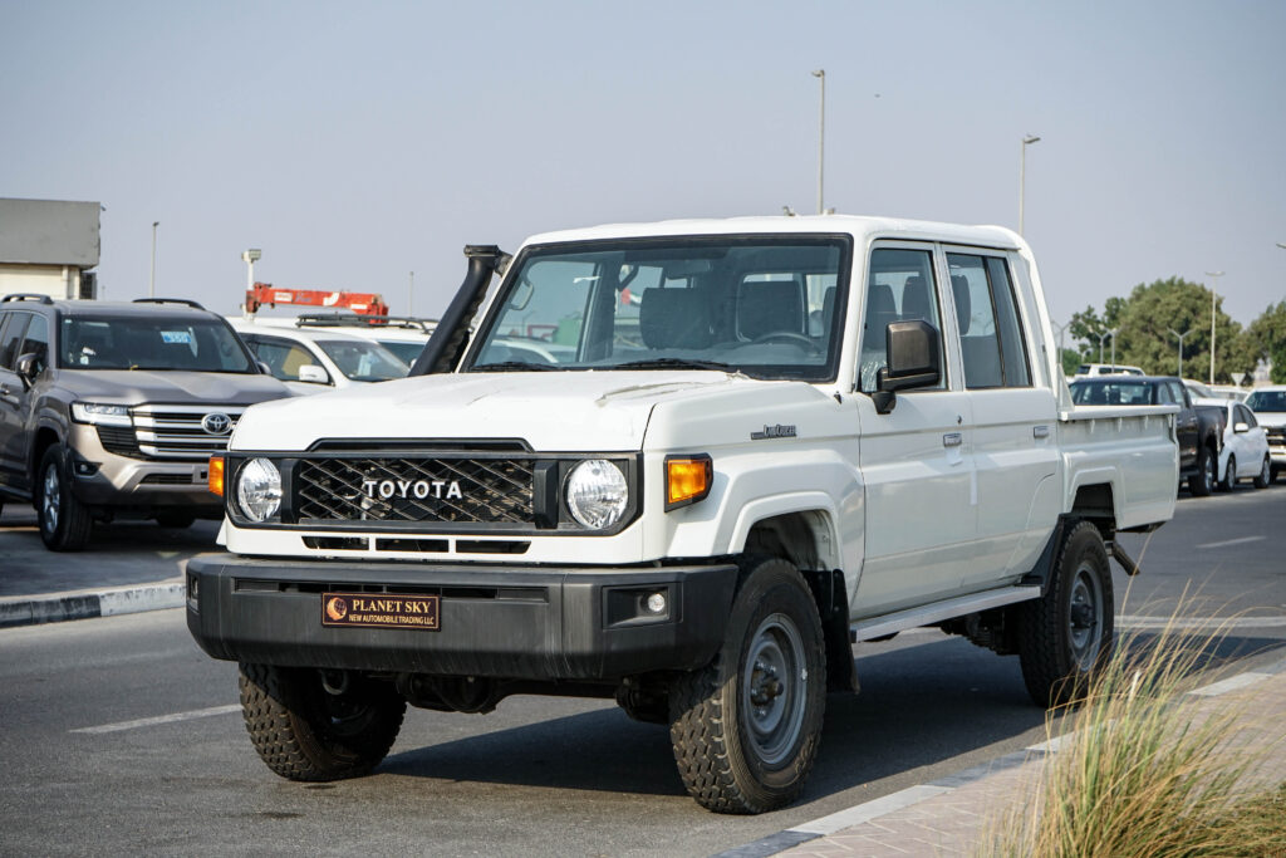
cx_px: 643
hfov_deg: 28.8
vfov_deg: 19.5
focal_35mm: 70
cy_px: 429
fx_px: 2501
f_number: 8
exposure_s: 1/1000
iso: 500
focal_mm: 70
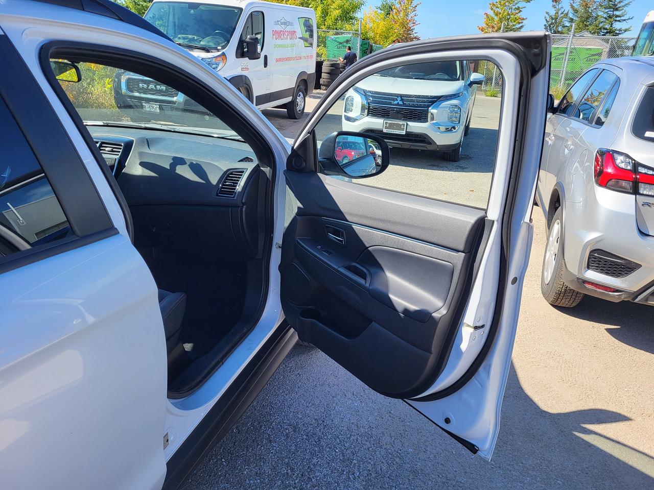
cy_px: 245
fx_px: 491
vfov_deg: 53.1
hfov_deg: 67.3
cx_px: 327
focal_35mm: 26
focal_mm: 5.4
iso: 40
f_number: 1.8
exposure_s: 1/836
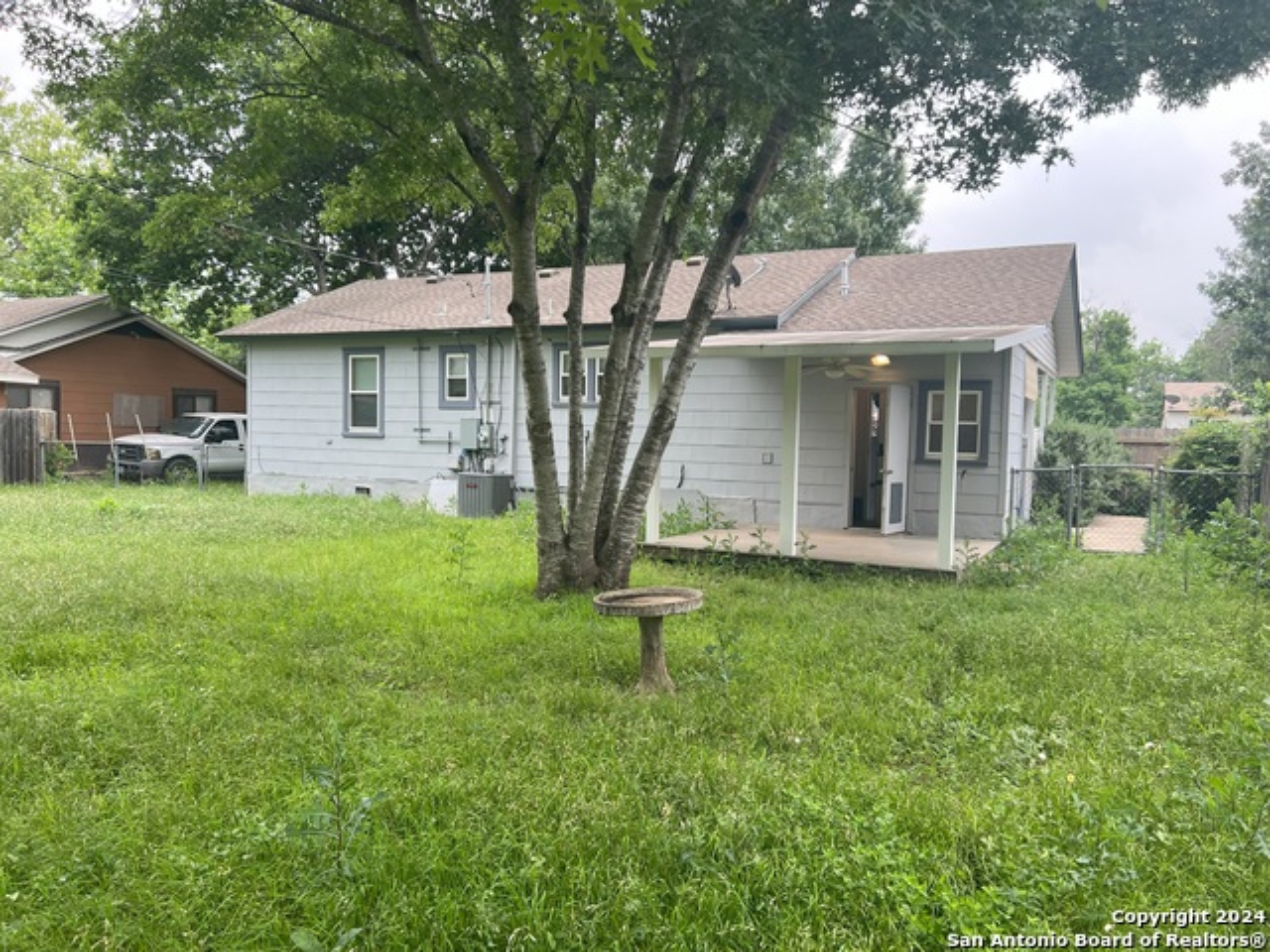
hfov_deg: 67.3
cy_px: 476
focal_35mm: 26
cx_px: 635
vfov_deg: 53.1
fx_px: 954
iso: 40
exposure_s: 1/240
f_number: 1.5
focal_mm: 5.7
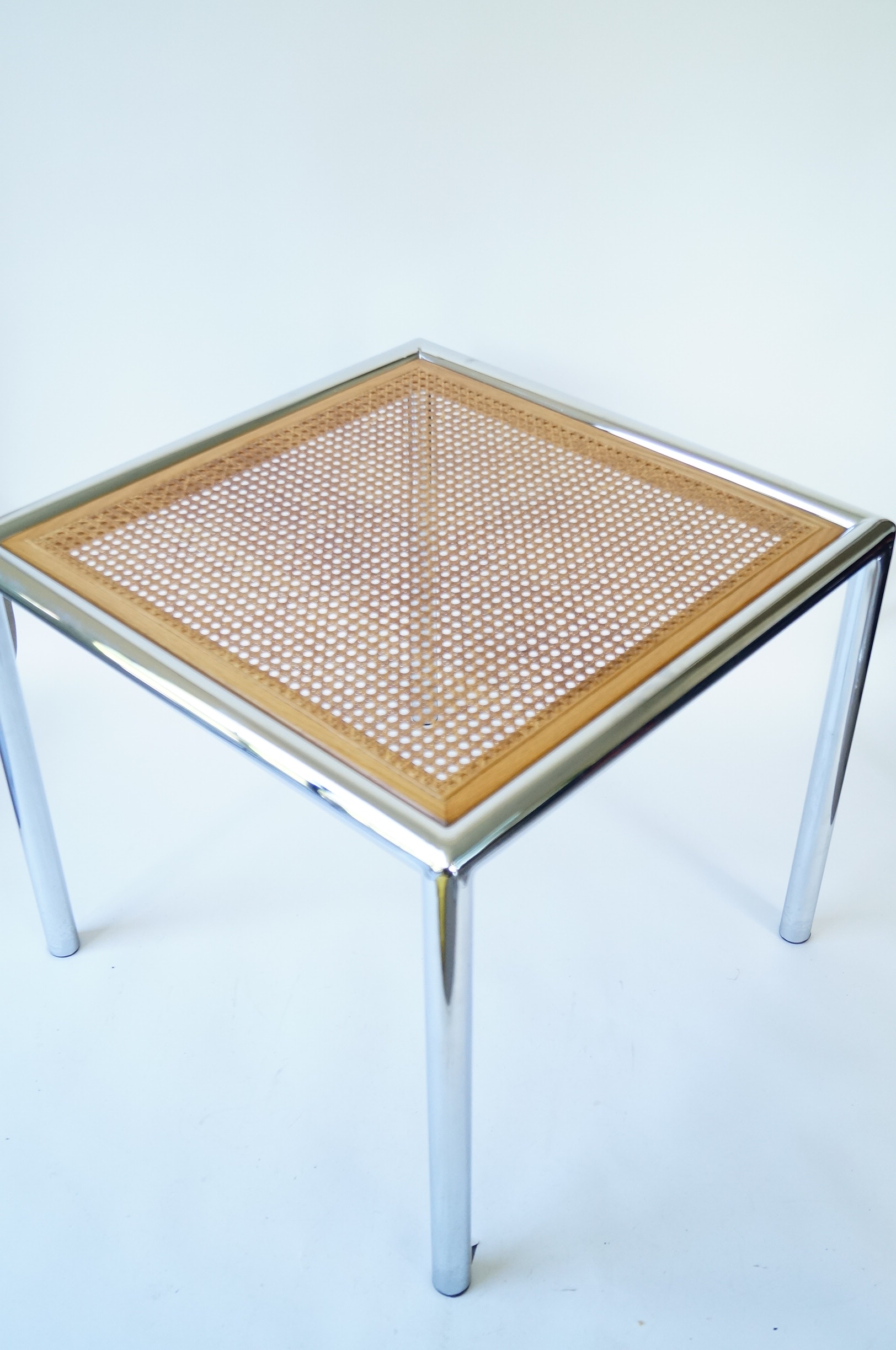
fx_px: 1348
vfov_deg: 53.2
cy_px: 675
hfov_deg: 36.8
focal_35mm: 36
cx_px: 448
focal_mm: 24
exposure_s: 1/60
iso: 800
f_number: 4
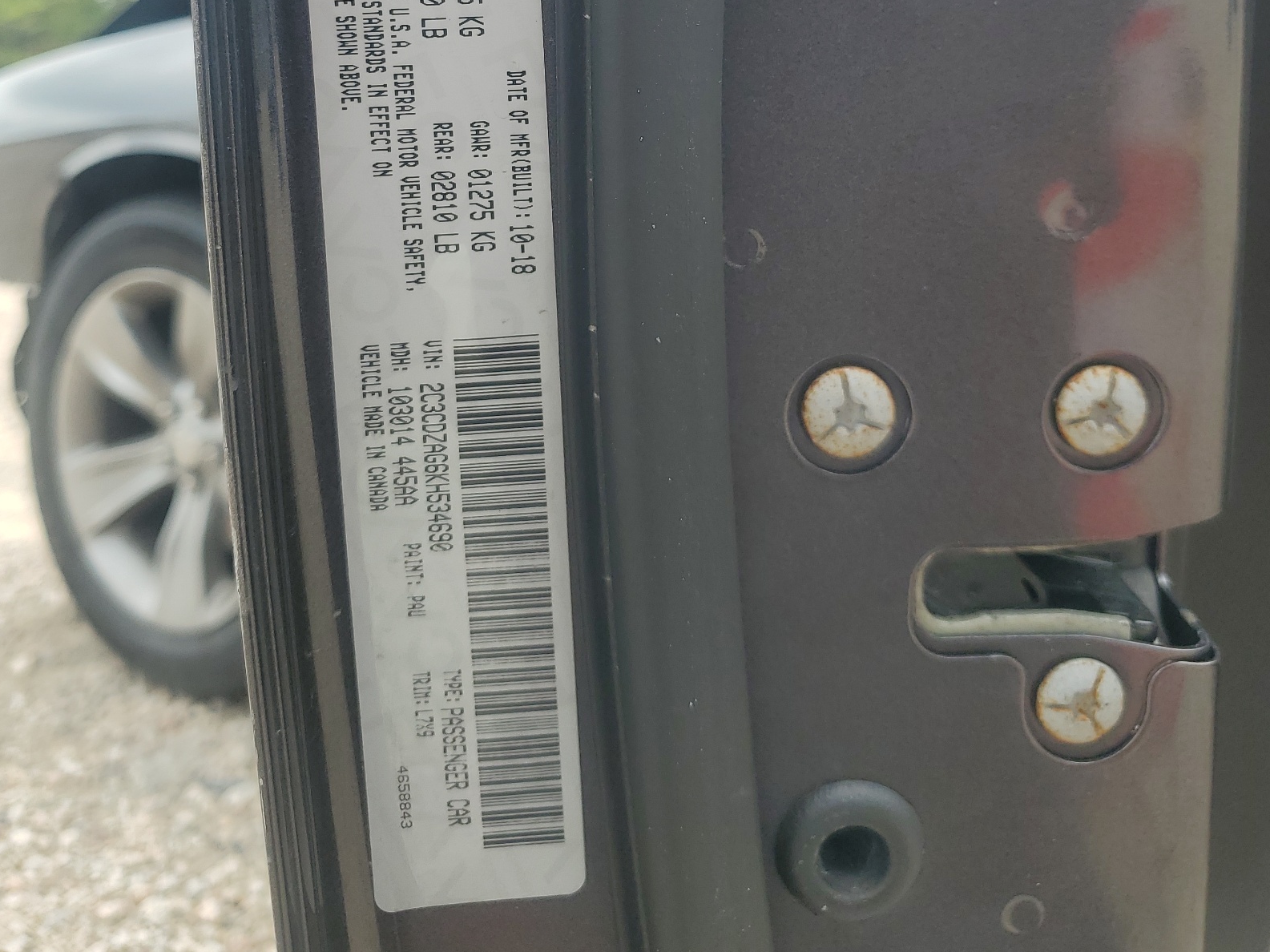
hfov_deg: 52.6
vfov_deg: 38.4
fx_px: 1284
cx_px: 635
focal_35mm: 35
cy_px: 132
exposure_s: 1/769
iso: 50
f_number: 1.5
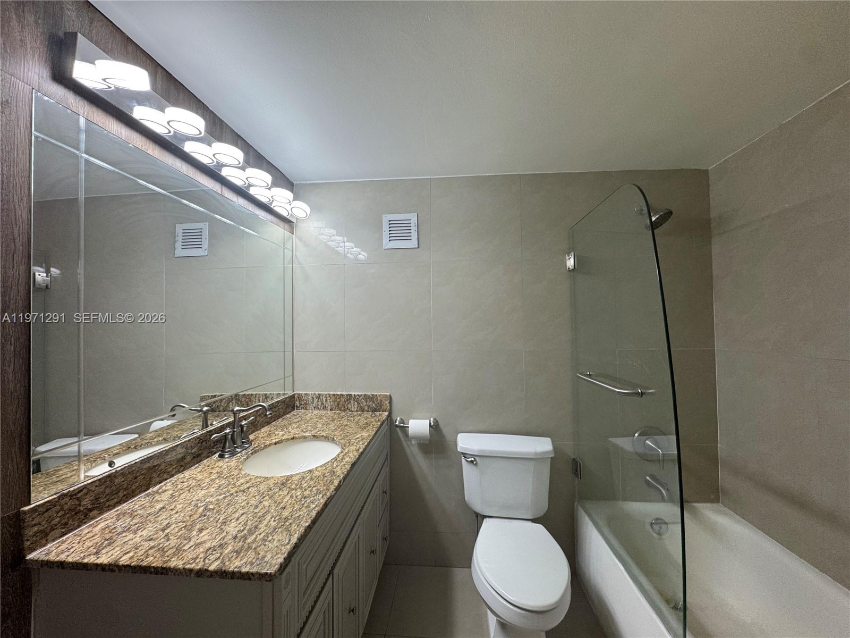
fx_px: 344
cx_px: 425
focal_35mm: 14
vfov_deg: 85.7
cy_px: 319
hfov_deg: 102.1
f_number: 2.2
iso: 125
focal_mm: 2.22
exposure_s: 1/120
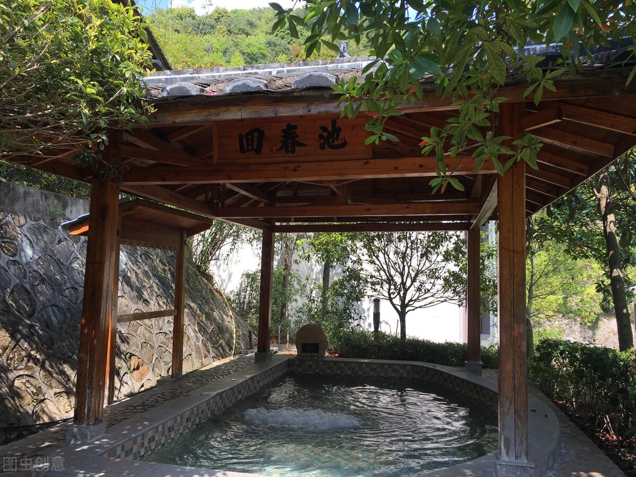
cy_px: 238
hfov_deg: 61.7
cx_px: 318
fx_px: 533
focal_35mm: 29
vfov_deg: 48.2
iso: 25
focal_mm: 4.15
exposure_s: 1/430
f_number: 2.2
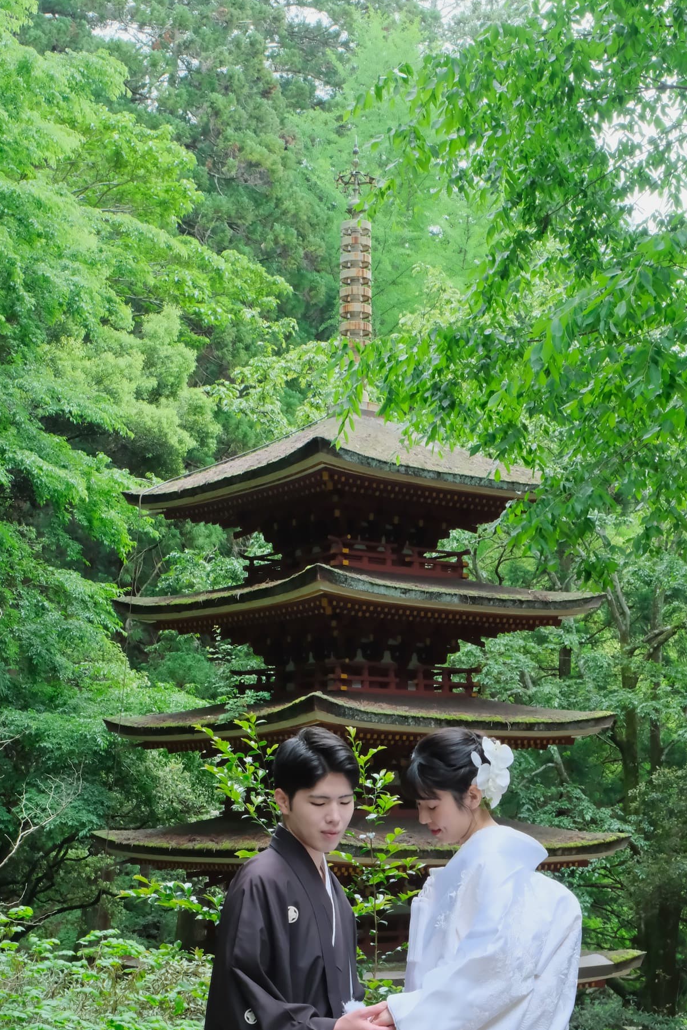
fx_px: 1603
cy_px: 588
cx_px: 360
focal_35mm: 56
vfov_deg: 35.6
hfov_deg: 24.2
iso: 1600
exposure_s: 1/80
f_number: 10
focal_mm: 31
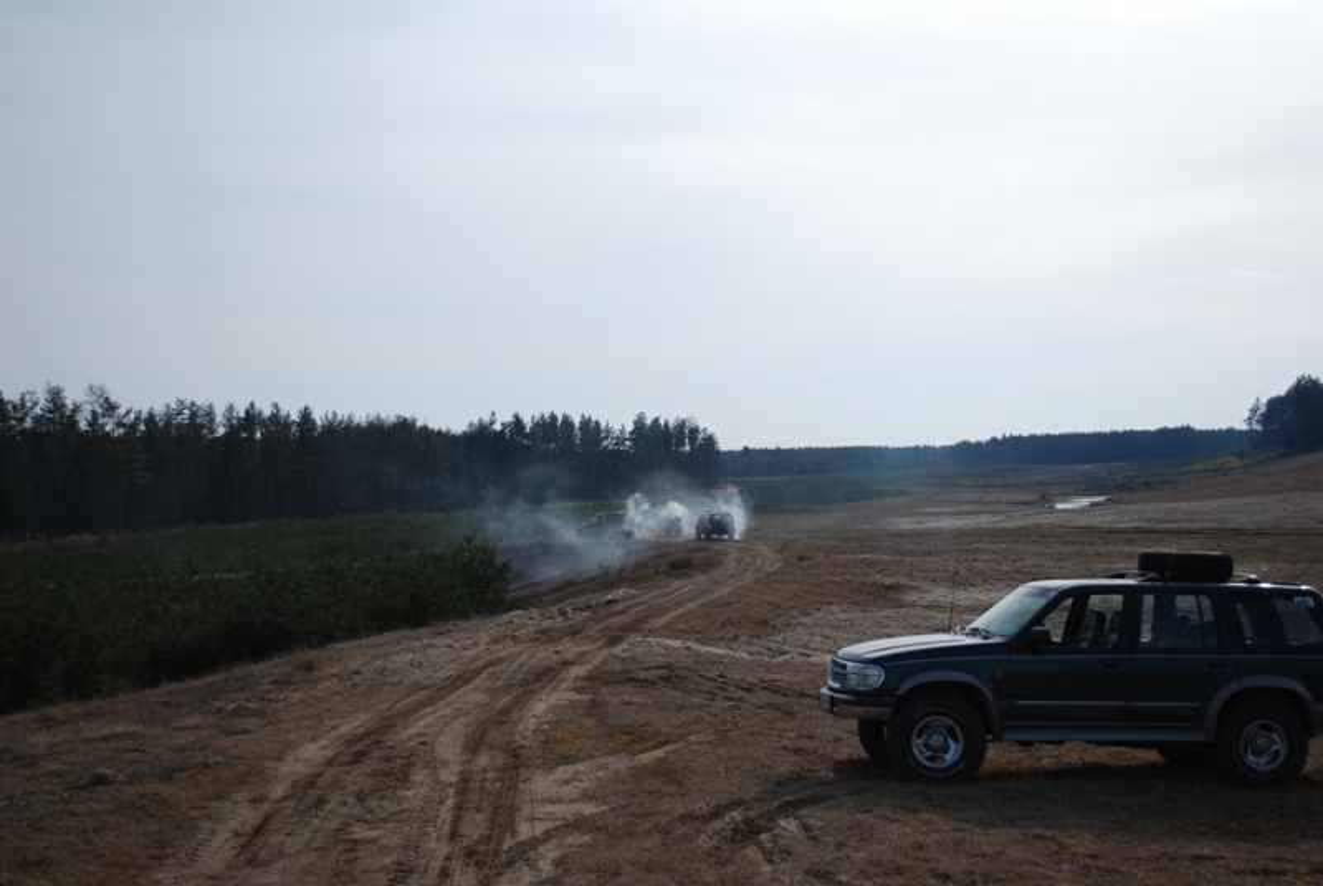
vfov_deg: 28.2
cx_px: 662
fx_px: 1767
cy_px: 443
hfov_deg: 41.1
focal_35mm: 48
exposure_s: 1/1000
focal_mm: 32
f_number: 4.8
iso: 100
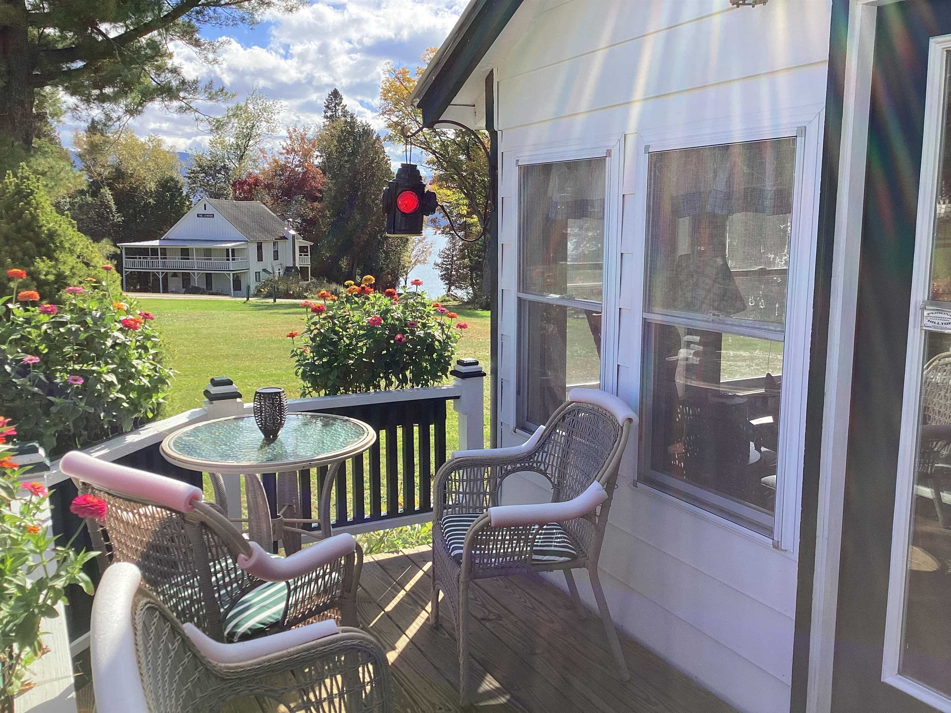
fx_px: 852
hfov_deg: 58.4
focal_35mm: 31
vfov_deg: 45.4
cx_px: 476
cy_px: 356
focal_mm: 3.3
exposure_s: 1/806
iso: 25
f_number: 2.4
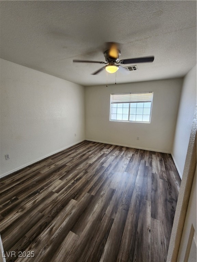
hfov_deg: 89.9
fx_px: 99
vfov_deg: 106.2
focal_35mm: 13
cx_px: 98
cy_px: 131
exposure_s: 1/60
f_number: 2.2
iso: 100
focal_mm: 2.2
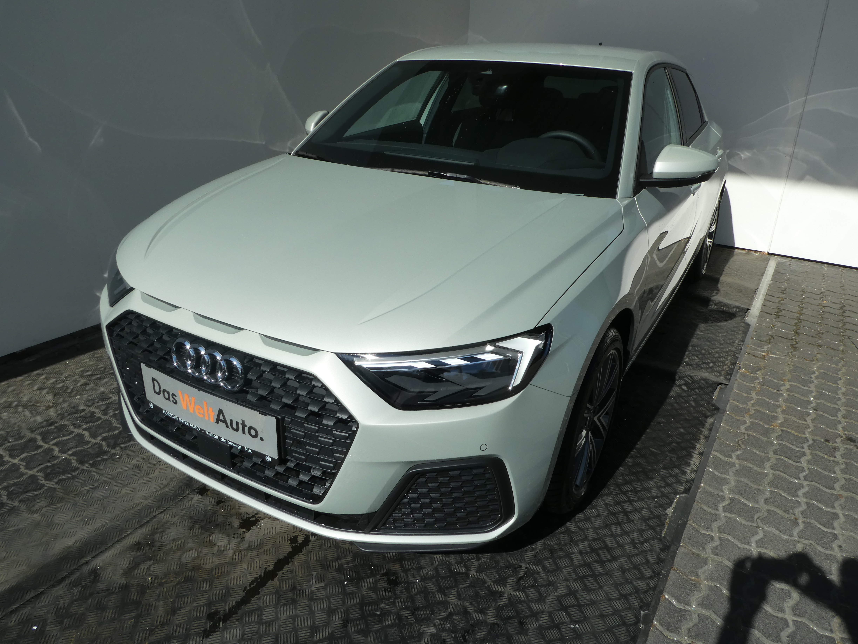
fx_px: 595
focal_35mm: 24
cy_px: 322
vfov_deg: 56.8
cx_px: 429
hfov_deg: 71.6
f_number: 4
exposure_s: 1/800
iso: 80
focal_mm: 4.3
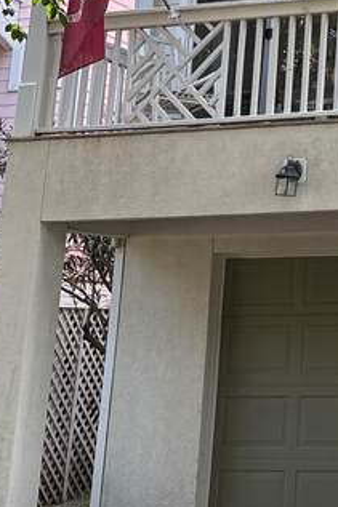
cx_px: 527
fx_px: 1156
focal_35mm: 82
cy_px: -48
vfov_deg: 23.3
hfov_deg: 15.2
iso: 64
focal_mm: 5.96
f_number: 1.6
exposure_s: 1/254
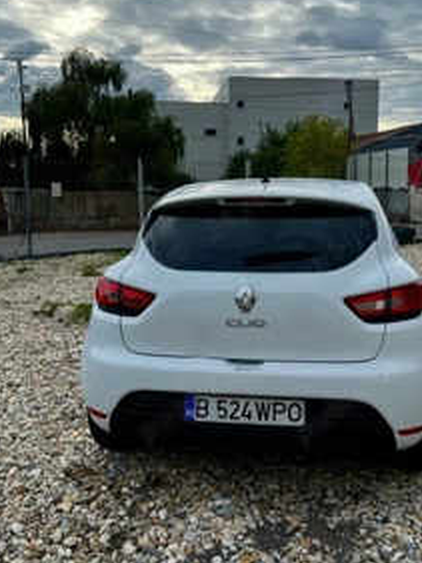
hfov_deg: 38.6
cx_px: 244
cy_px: 260
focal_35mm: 37
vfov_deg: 50.1
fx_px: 601
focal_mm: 5.7
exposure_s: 1/2632
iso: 50
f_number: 1.5
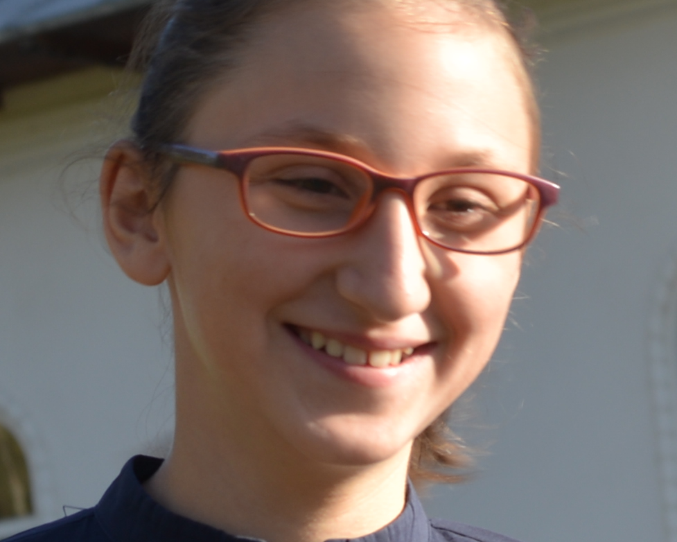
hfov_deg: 6.7
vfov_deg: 5.3
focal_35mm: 289
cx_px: 255
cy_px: 897
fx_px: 5792
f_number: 9
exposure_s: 1/160
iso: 100
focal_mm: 50
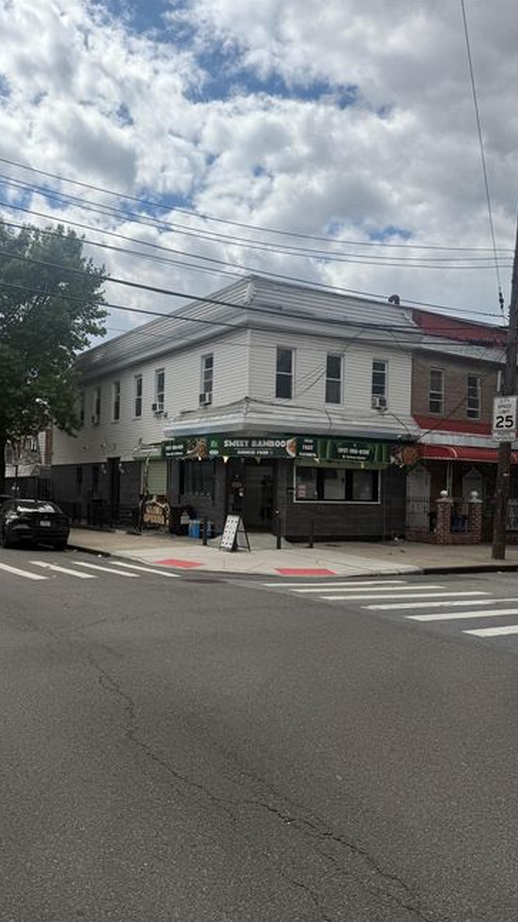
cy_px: 472
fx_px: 660
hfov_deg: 42.5
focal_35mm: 27
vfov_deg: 69.9
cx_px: 191
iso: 80
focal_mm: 6.76
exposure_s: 1/7353
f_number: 1.78
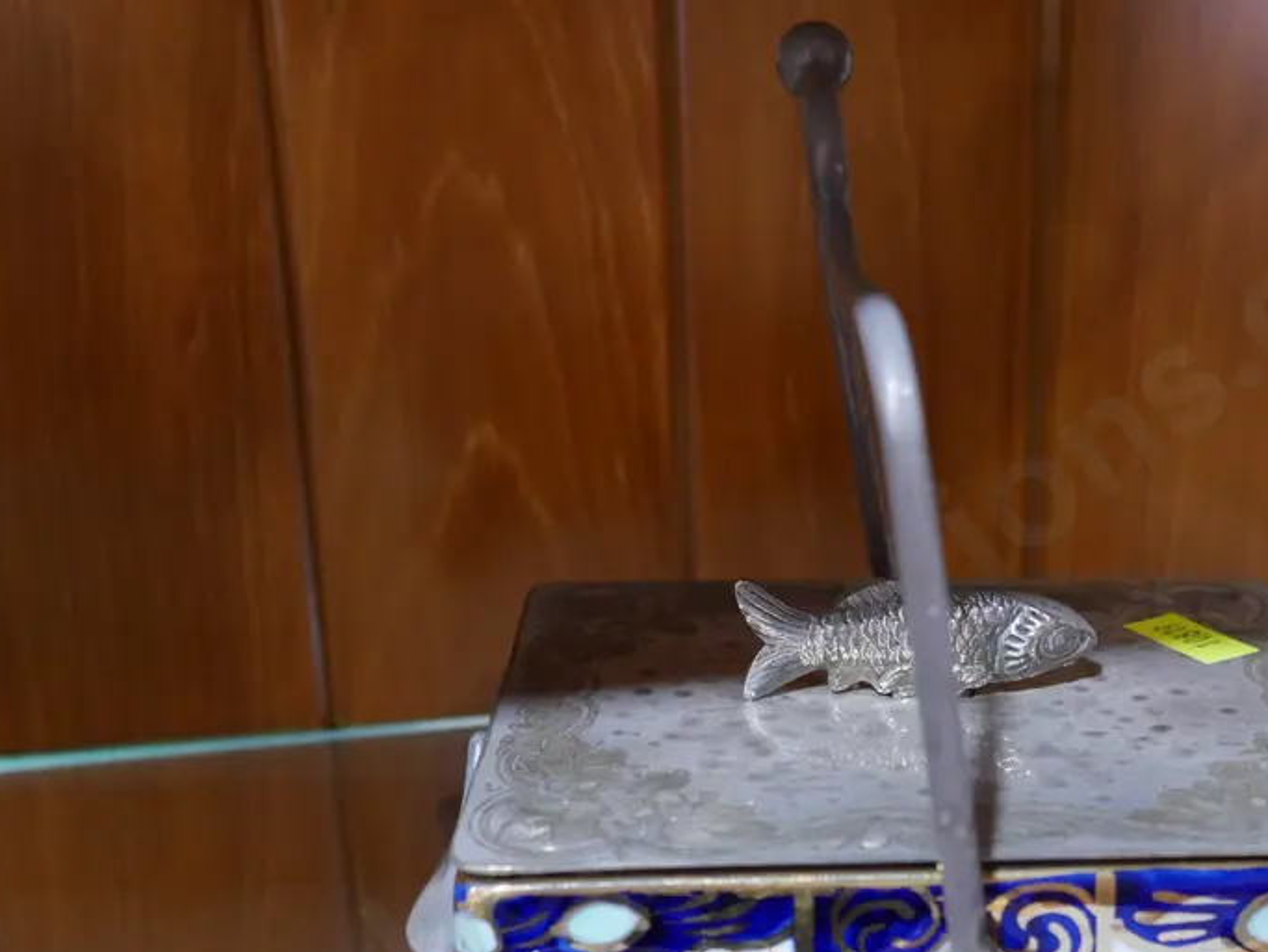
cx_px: 811
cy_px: 667
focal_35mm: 51
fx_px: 1869
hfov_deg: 37.2
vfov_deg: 28.3
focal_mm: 17
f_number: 4
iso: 1250
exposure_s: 1/60
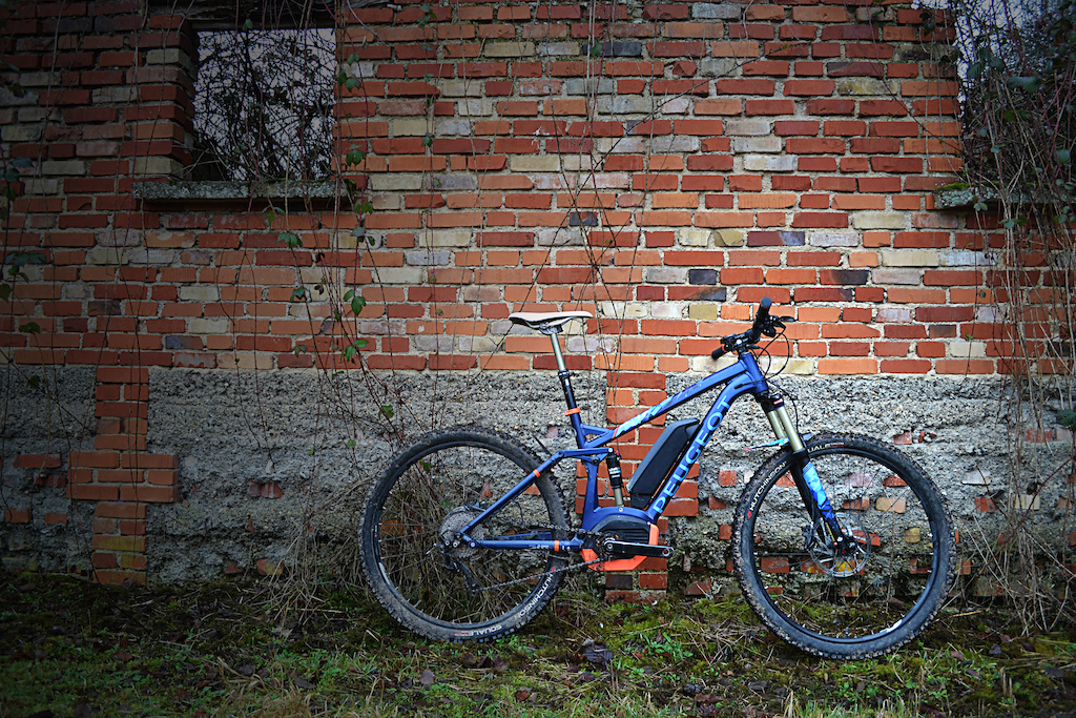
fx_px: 807
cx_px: 538
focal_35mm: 27
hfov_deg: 67.4
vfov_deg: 47.9
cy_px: 359
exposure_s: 1/40
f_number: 3.5
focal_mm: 18
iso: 400
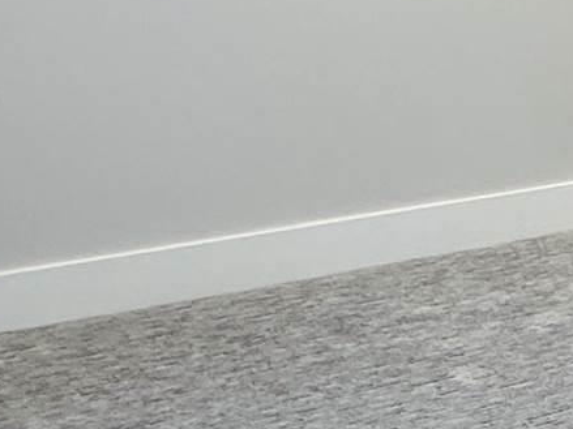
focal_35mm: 98
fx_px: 1622
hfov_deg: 19.1
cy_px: 43
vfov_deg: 14.9
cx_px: 651
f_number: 2.2
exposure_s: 1/60
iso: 160
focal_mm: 2.22
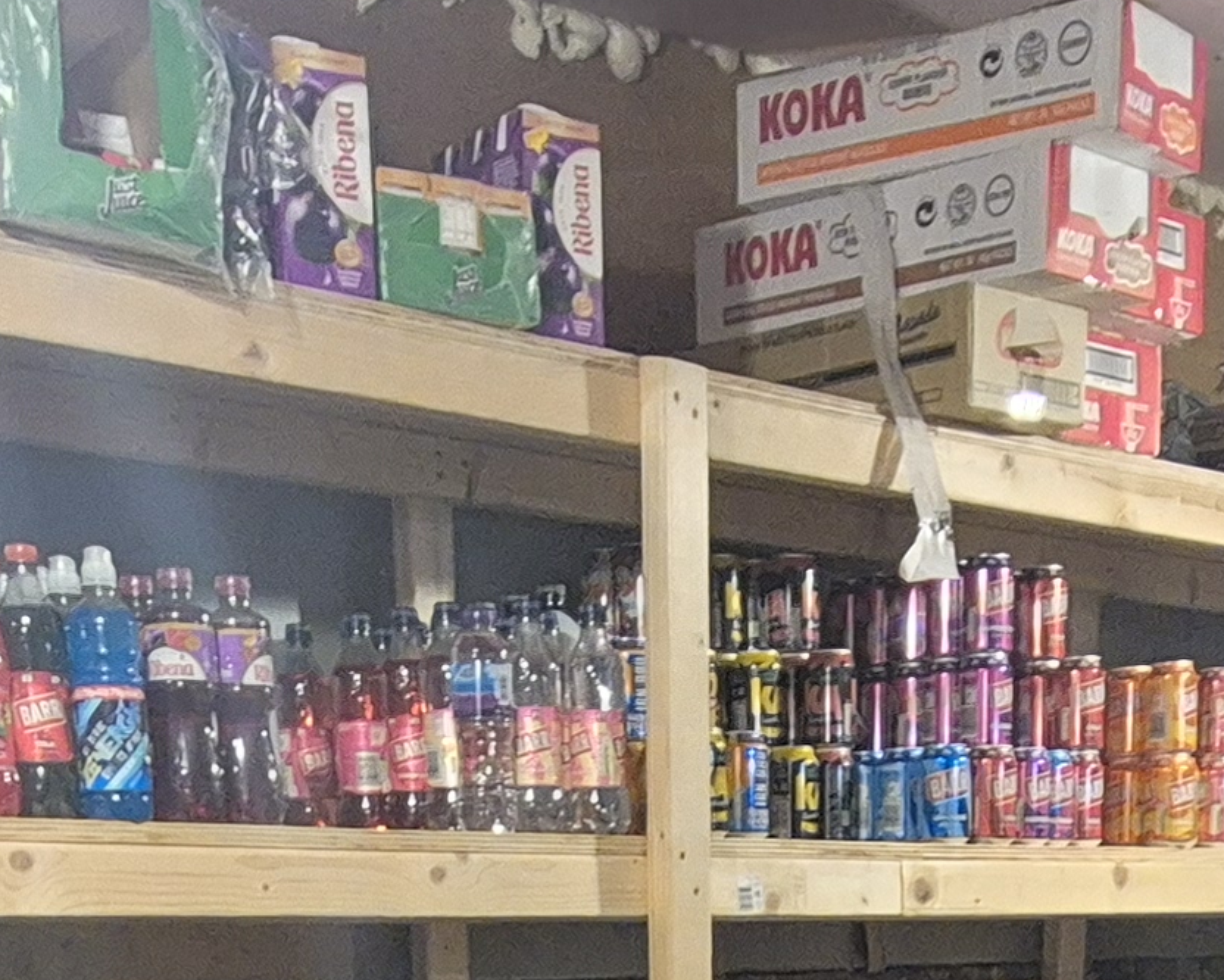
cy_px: 1761
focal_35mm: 61
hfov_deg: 30.9
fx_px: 2210
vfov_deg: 19.1
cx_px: 722
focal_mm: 2.2
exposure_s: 1/50
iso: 1000
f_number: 2.2
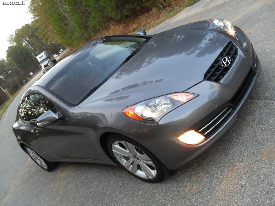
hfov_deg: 52.6
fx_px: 278
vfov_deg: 40.7
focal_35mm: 35
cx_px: 138
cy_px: 103
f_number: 3.2
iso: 160
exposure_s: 1/30
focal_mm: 6.3
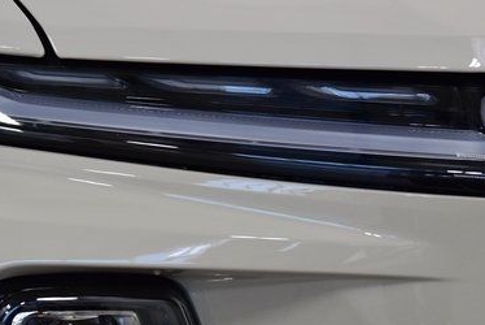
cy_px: 129
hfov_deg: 12.9
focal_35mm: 159
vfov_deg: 8.6
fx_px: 2144
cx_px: 149
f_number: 5.6
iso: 1600
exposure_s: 1/125
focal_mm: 62
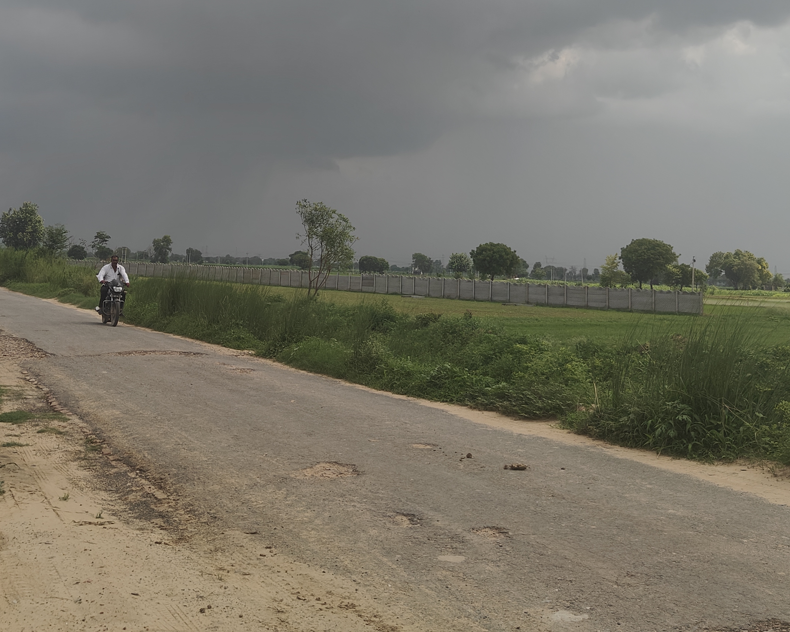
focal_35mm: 46
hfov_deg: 40.1
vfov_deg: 31.3
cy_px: 66
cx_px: 306
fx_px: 1076
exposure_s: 1/2268
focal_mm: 5.59
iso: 64
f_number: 1.8
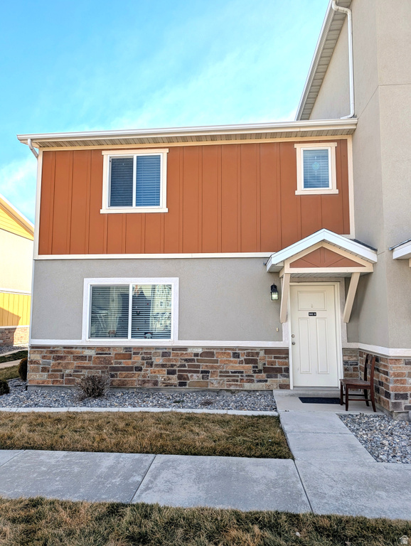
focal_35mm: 24
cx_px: 206
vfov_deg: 71.5
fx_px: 379
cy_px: 273
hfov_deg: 56.9
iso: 17
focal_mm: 6.9
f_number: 1.68
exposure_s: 1/6579
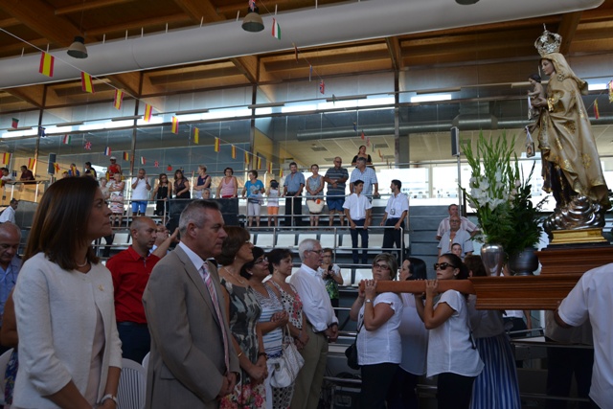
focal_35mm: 27
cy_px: 204
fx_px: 460
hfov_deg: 67.4
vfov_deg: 48.0
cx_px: 306
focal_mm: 18
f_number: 5
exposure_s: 1/100
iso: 400
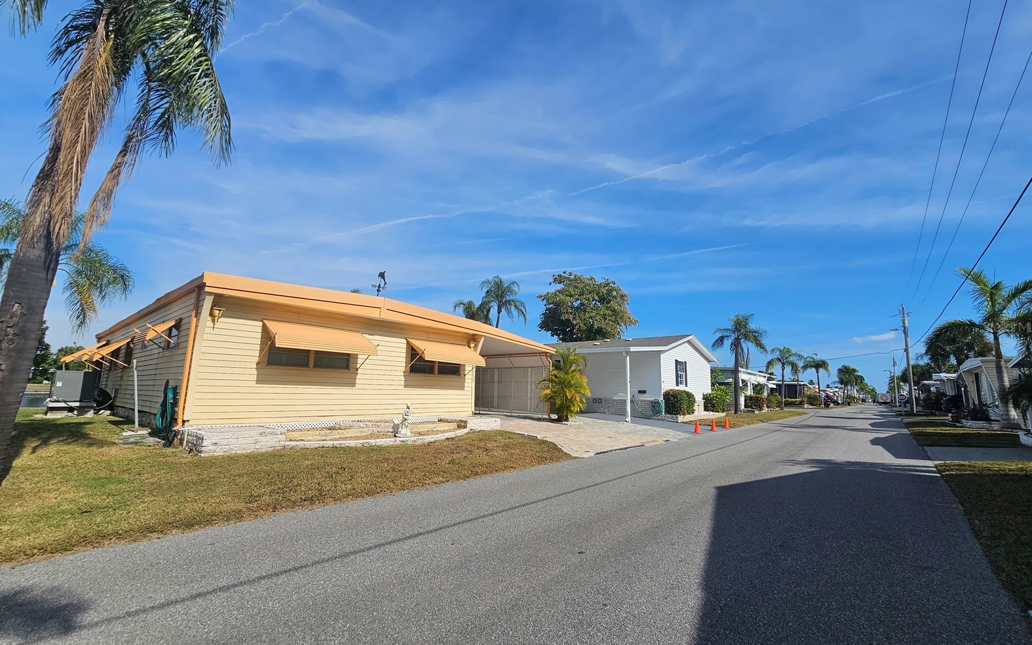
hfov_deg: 105.3
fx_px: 394
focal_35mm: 14
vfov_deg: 78.6
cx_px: 520
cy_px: 326
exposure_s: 1/4010
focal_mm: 2.2
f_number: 2.2
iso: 50
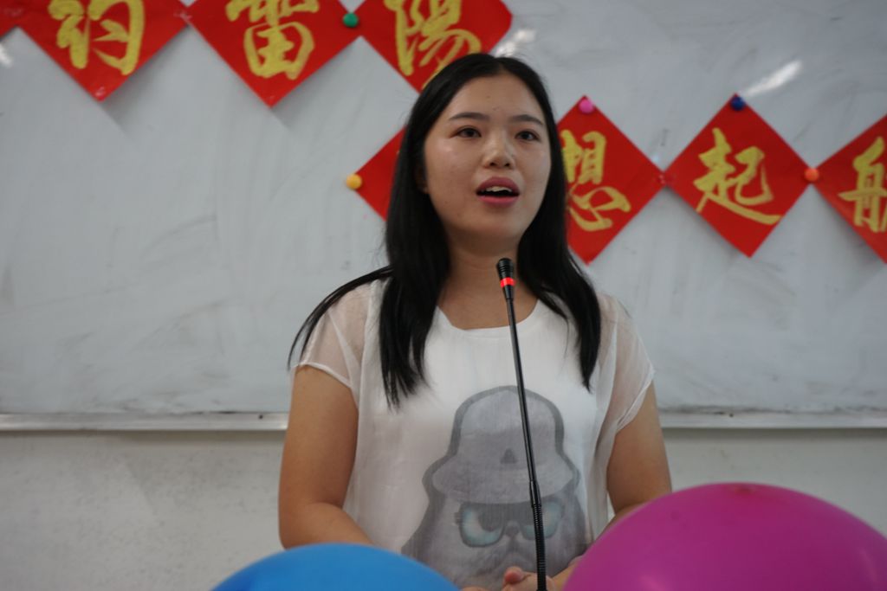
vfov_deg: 35.1
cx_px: 444
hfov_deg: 50.7
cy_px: 296
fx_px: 936
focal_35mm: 38
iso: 800
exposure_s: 1/13
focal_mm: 38
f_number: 7.1
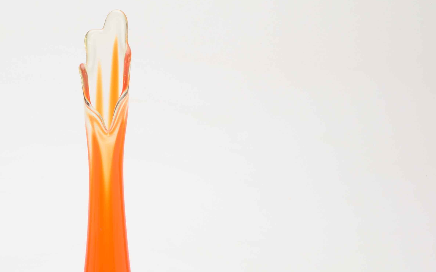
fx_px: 1165
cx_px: 109
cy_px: 291
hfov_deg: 21.0
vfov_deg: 13.1
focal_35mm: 98
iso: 100
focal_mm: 31
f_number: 25
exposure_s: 1/160
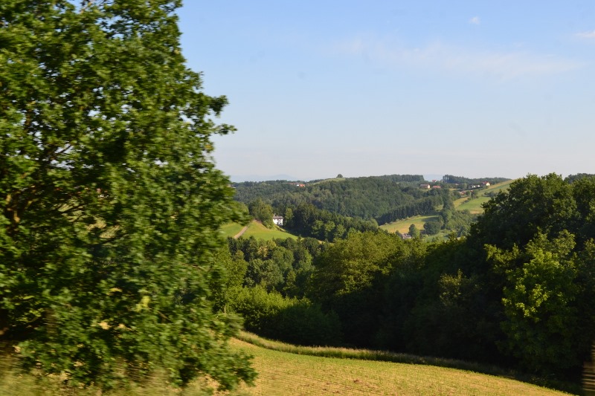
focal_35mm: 45
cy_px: 198
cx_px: 298
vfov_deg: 29.9
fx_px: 744
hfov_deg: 43.6
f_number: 10
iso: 400
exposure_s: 1/250
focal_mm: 30
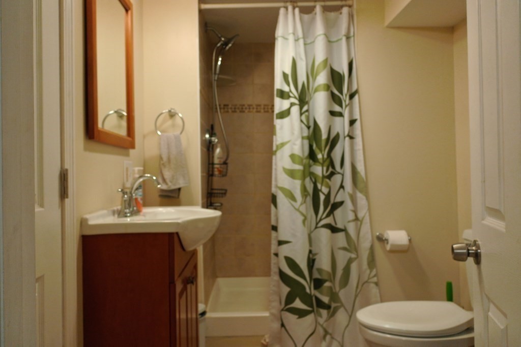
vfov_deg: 46.4
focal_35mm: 28
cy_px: 174
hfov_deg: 65.5
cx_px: 260
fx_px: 405
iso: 400
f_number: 2.8
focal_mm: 10.26
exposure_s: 1/25
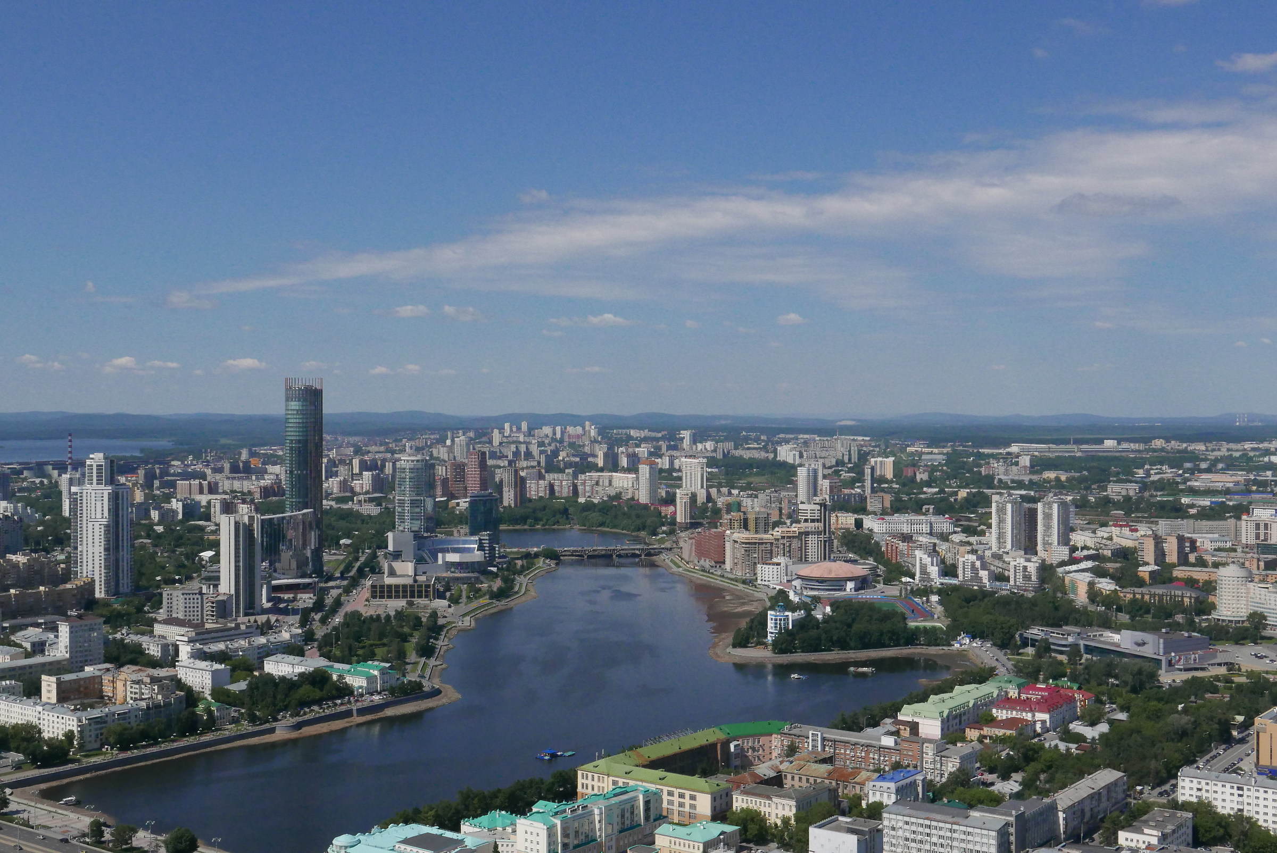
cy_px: 426
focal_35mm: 44
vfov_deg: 30.6
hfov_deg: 44.5
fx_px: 1562
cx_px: 638
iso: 1250
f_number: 9
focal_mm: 19.9
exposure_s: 1/4000
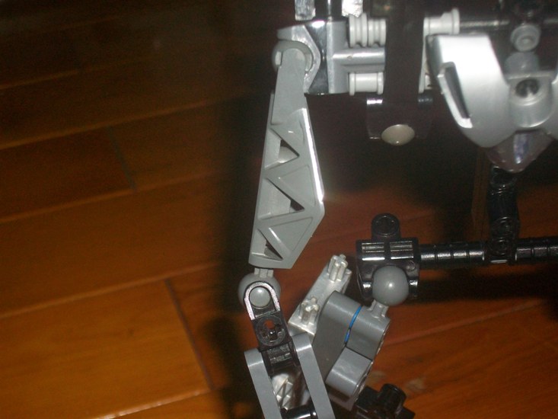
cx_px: 279
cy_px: 210
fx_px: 1241
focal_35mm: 77
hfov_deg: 25.3
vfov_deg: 19.1
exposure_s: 1/80
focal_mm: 13.7
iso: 160
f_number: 4.6
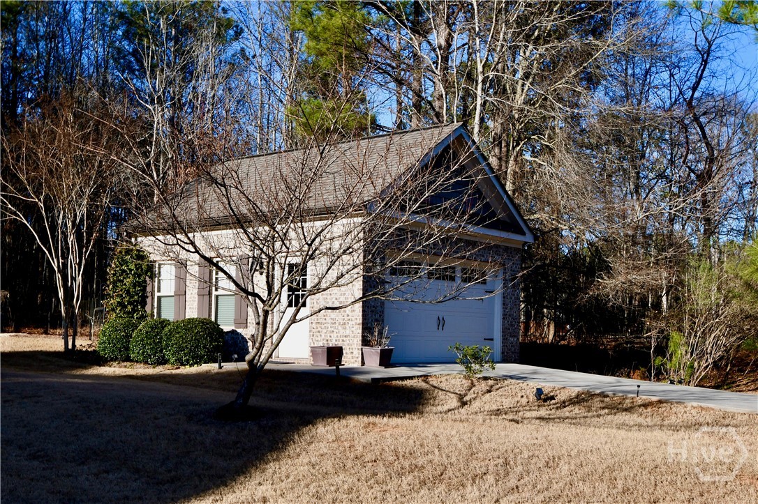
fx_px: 758
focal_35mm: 36
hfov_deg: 53.2
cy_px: 252
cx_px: 379
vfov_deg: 36.8
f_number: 8
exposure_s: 1/250
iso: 140
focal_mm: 24
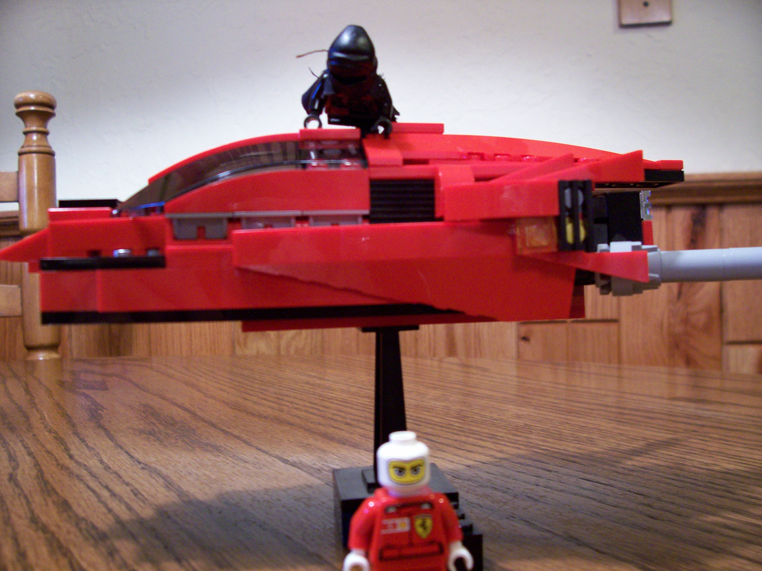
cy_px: 286
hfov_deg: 54.0
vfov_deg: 41.8
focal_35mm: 34
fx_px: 748
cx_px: 381
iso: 160
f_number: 2.7
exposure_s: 1/8
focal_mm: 5.6
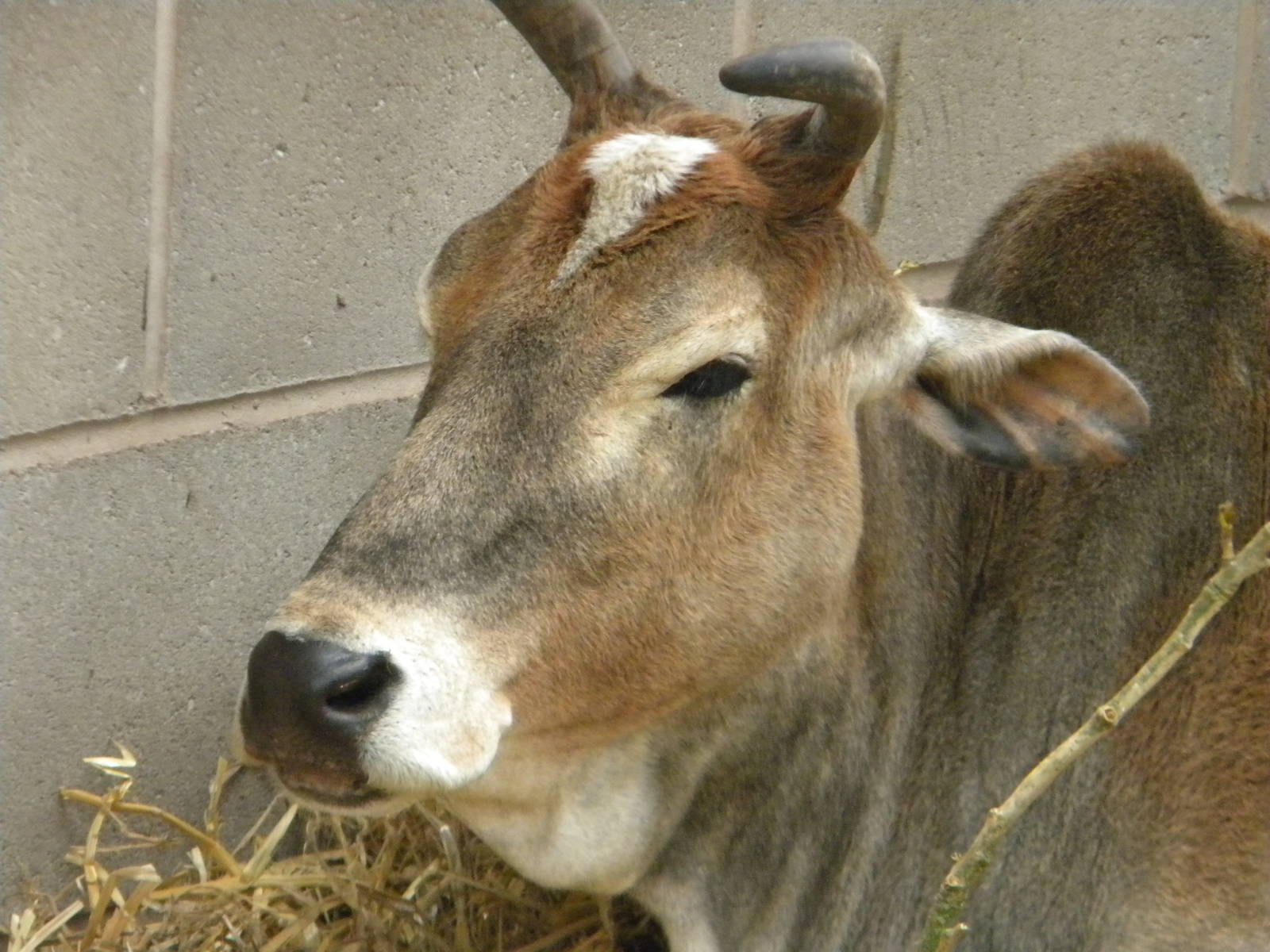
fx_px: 10199
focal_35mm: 278
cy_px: 476
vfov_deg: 5.3
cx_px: 635
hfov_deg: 7.1
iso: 800
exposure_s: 1/140
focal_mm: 50.4
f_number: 5.4
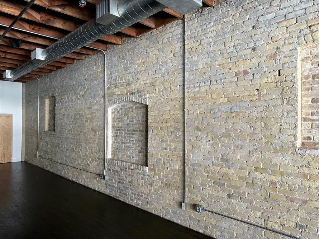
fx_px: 221
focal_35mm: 24
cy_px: 120
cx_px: 160
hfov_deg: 71.6
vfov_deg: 56.8
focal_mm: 6.76
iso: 320
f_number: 1.78
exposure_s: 1/60
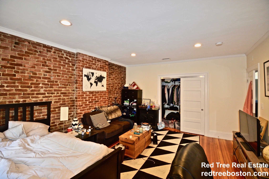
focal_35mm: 15
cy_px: 90
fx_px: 112
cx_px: 134
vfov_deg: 77.2
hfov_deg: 100.4
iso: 450
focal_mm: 10
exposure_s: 1/60
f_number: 3.5
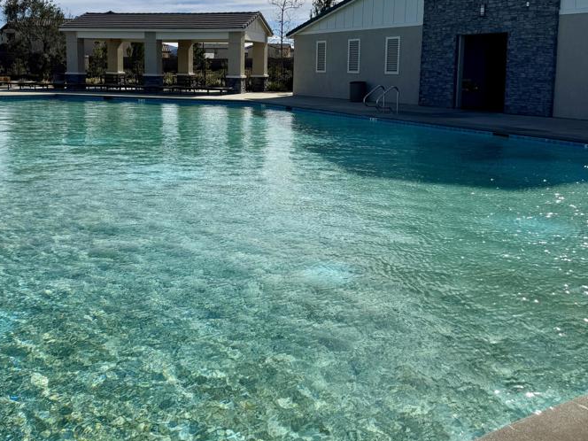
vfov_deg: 38.1
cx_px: 248
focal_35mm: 37
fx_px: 628
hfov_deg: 49.9
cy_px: 135
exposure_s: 1/12346
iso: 80
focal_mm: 6.76
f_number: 1.78
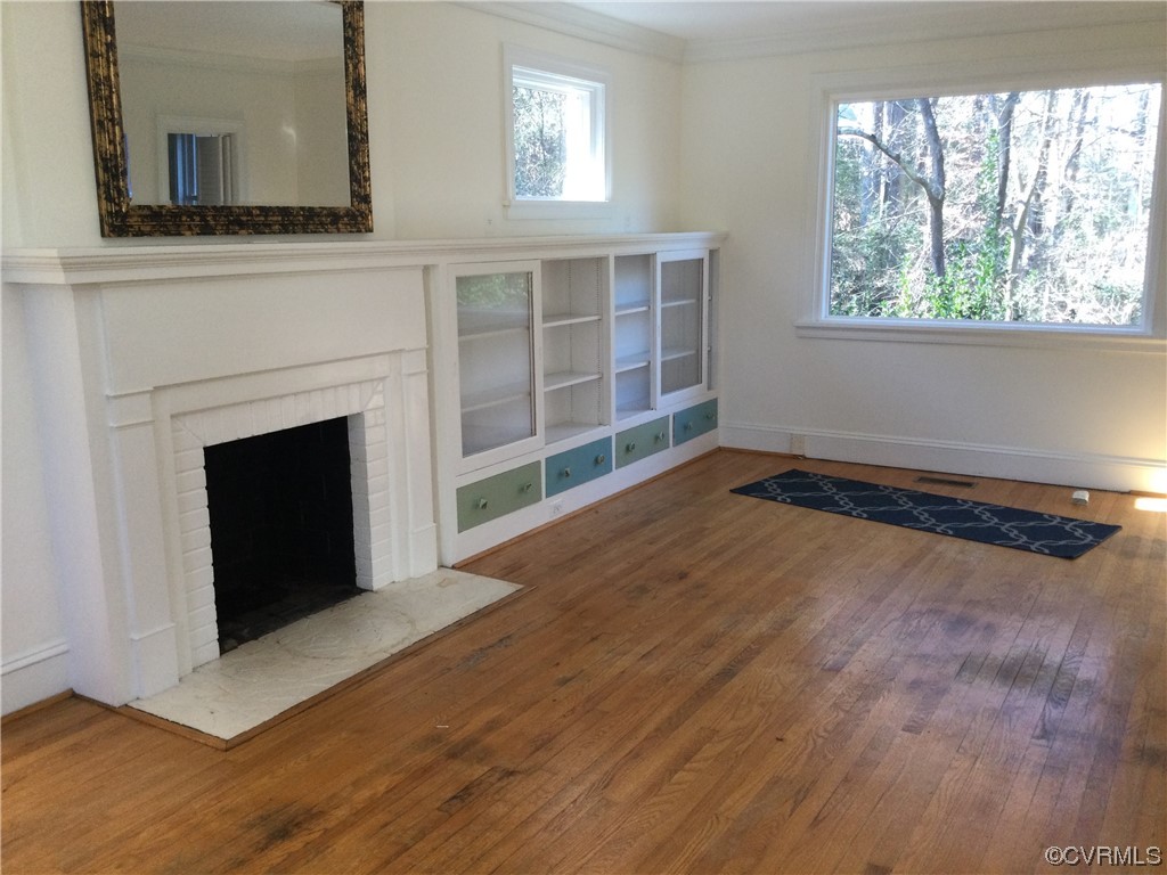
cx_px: 584
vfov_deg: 45.4
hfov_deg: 58.4
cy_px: 438
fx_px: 1045
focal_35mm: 31
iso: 32
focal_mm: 3.3
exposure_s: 1/30
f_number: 2.4
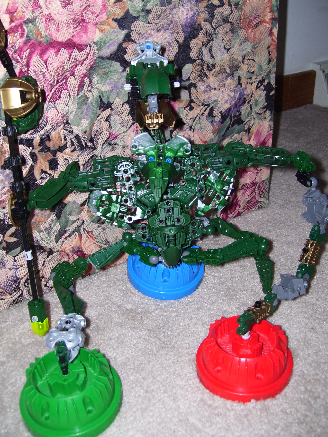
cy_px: 218
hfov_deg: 38.7
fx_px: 467
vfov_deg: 50.1
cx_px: 164
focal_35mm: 37
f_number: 2.7
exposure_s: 1/60
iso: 80
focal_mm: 6
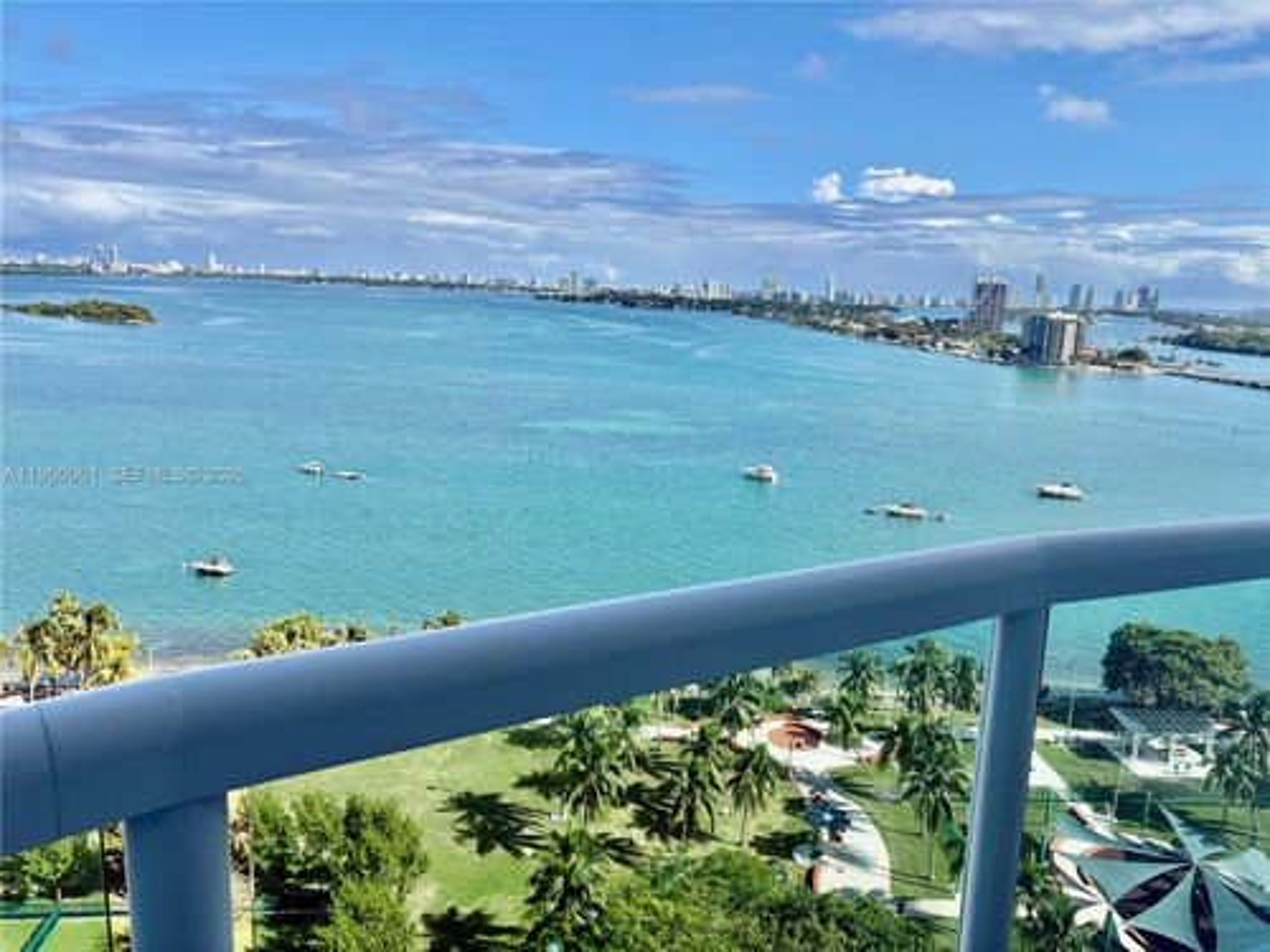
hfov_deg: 67.3
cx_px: 635
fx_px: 954
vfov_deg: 53.1
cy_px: 476
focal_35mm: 26
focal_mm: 5.96
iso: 50
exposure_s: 1/2985
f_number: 1.6
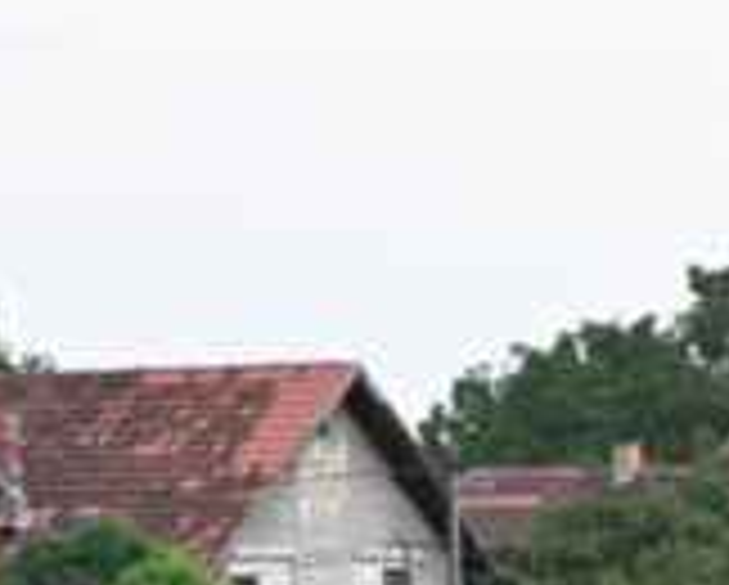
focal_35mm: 520
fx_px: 11233
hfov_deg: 3.7
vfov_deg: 3.0
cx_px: 850
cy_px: 922
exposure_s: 1/640
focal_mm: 120
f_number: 5.6
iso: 1600
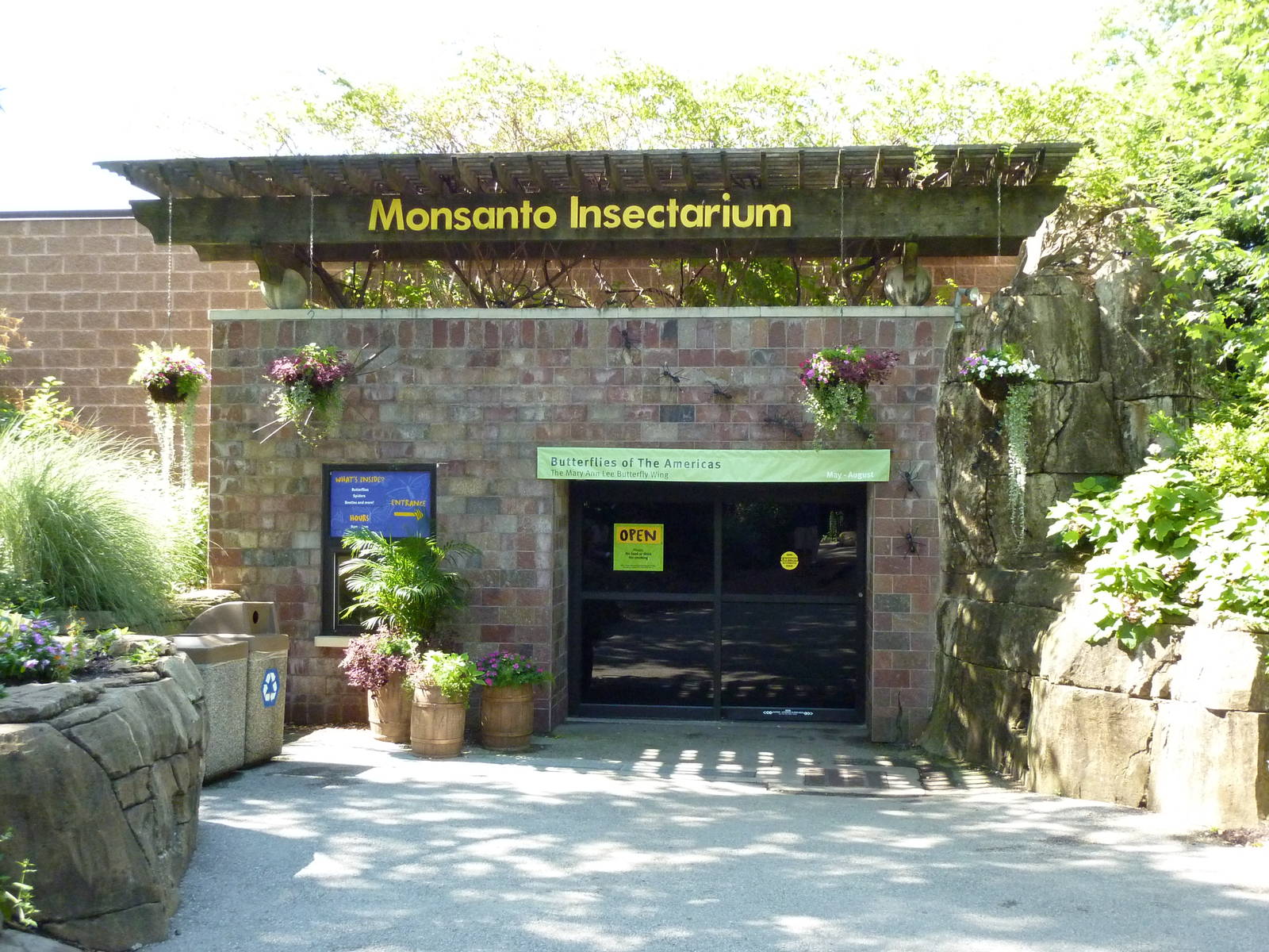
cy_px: 476
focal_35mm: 40
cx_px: 634
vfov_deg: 36.0
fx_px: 1466
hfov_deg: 46.8
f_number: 3.6
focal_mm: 6.5
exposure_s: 1/250
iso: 400
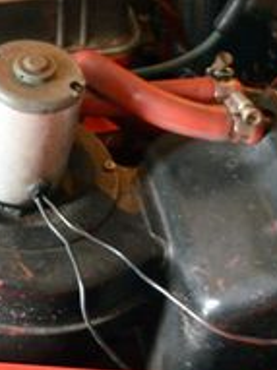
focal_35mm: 106
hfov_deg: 13.7
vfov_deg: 18.3
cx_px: -8
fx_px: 1132
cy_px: 37
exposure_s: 1/30
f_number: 4
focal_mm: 22
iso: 2500
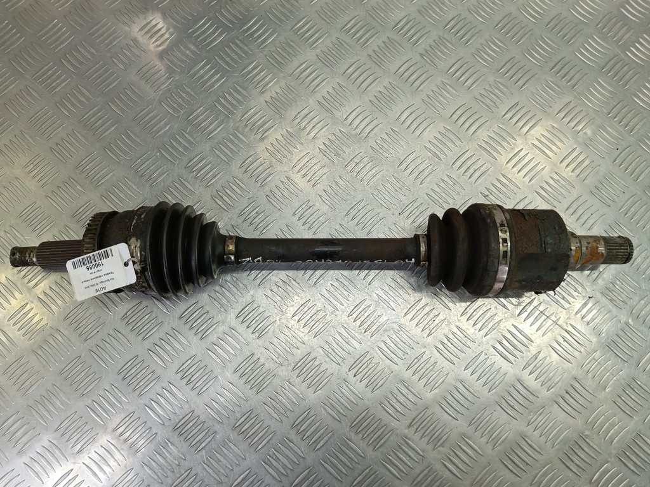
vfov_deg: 51.4
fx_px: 507
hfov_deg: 65.3
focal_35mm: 27
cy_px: 244
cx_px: 325
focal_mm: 4.11
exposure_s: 1/50
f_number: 1.6
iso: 90
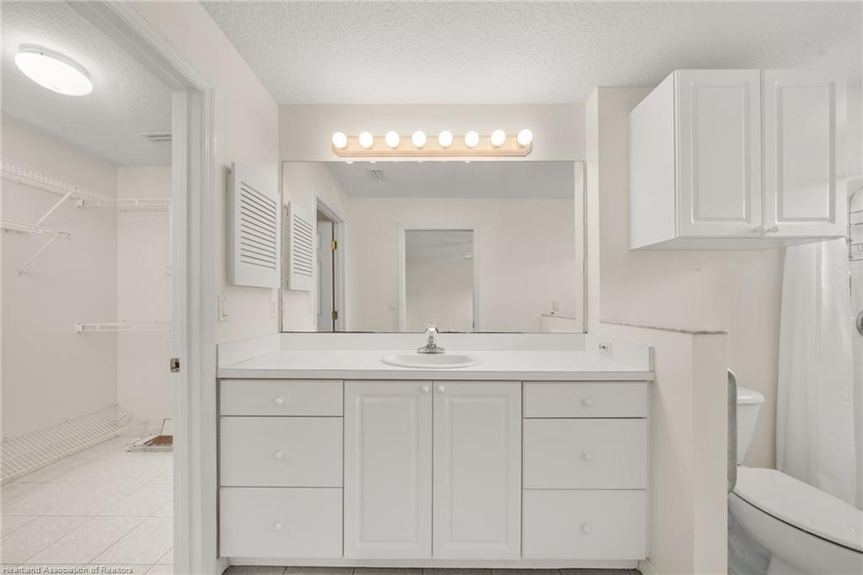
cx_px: 432
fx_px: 288
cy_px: 288
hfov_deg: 112.6
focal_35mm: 12
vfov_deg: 90.0
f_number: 11
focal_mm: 12
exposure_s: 1/6
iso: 400
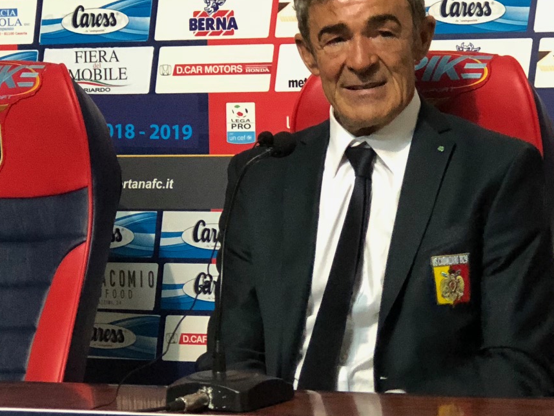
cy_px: 283
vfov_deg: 11.0
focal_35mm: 134
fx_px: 2144
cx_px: 364
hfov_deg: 14.7
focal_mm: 6.6
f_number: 2.8
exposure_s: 1/33
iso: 640
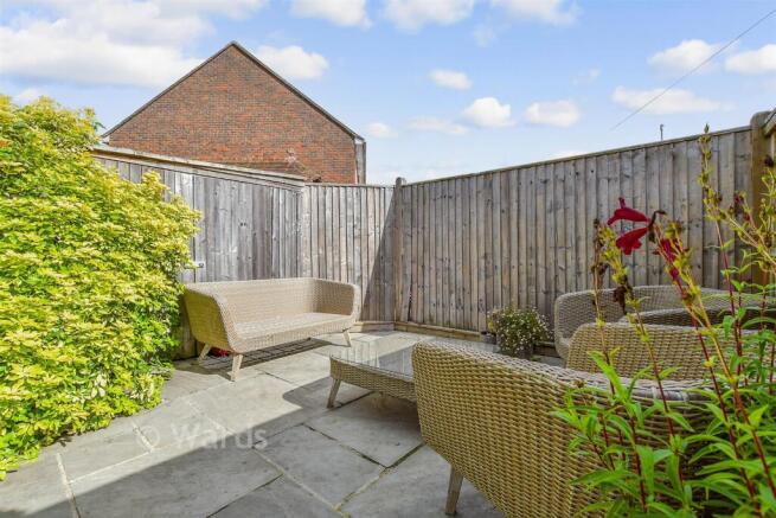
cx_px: 388
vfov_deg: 51.3
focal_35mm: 25
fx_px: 539
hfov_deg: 71.5
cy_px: 259
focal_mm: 17
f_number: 8
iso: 160
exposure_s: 1/320
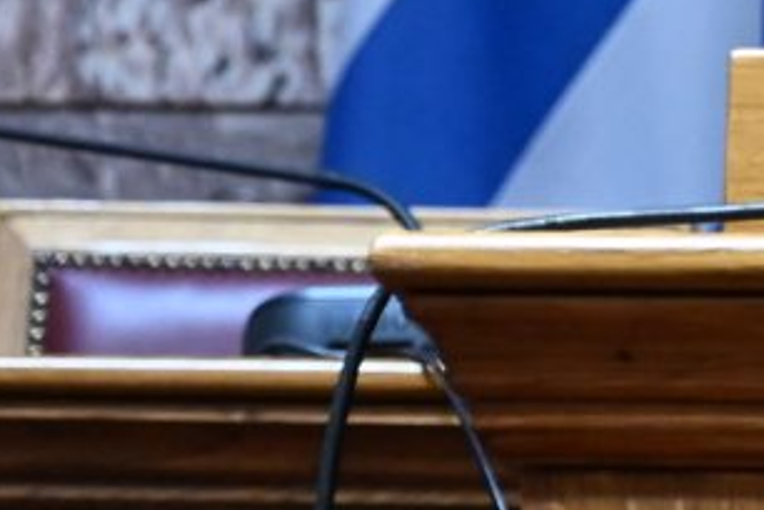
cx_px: 2342
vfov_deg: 2.3
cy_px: -1184
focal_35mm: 589
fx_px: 12499
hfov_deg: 3.4
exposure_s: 1/250
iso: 2200
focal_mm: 88
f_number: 5.6
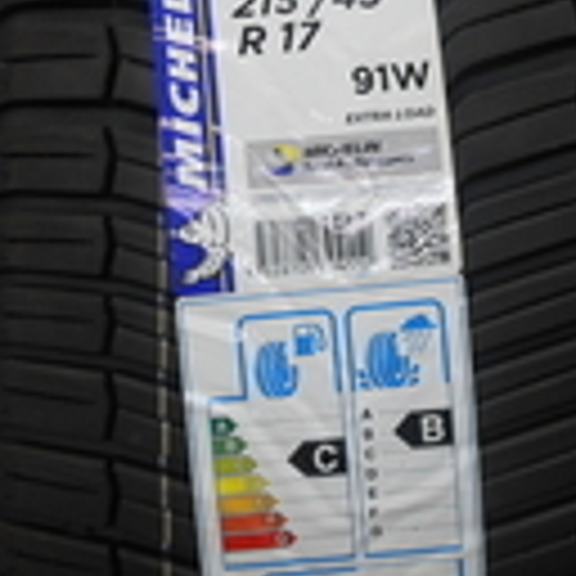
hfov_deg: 25.0
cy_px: 288
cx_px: 315
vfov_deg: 25.0
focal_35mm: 69
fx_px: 1299
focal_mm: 4.5
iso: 125
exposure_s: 1/30
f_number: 3.2
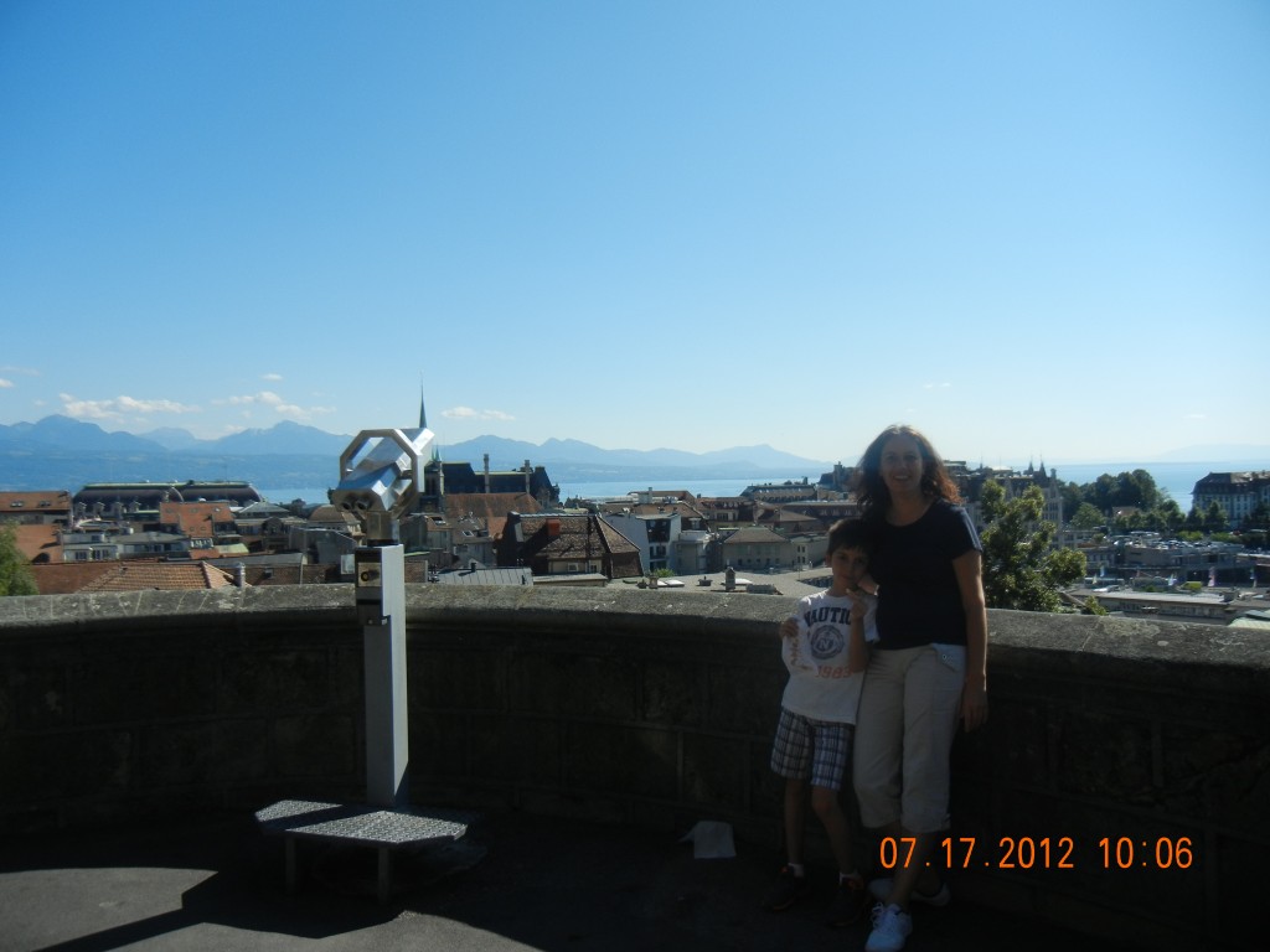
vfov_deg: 46.8
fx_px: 1101
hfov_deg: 60.0
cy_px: 476
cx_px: 635
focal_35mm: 30
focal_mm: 5.4
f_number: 7
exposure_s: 1/453
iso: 160
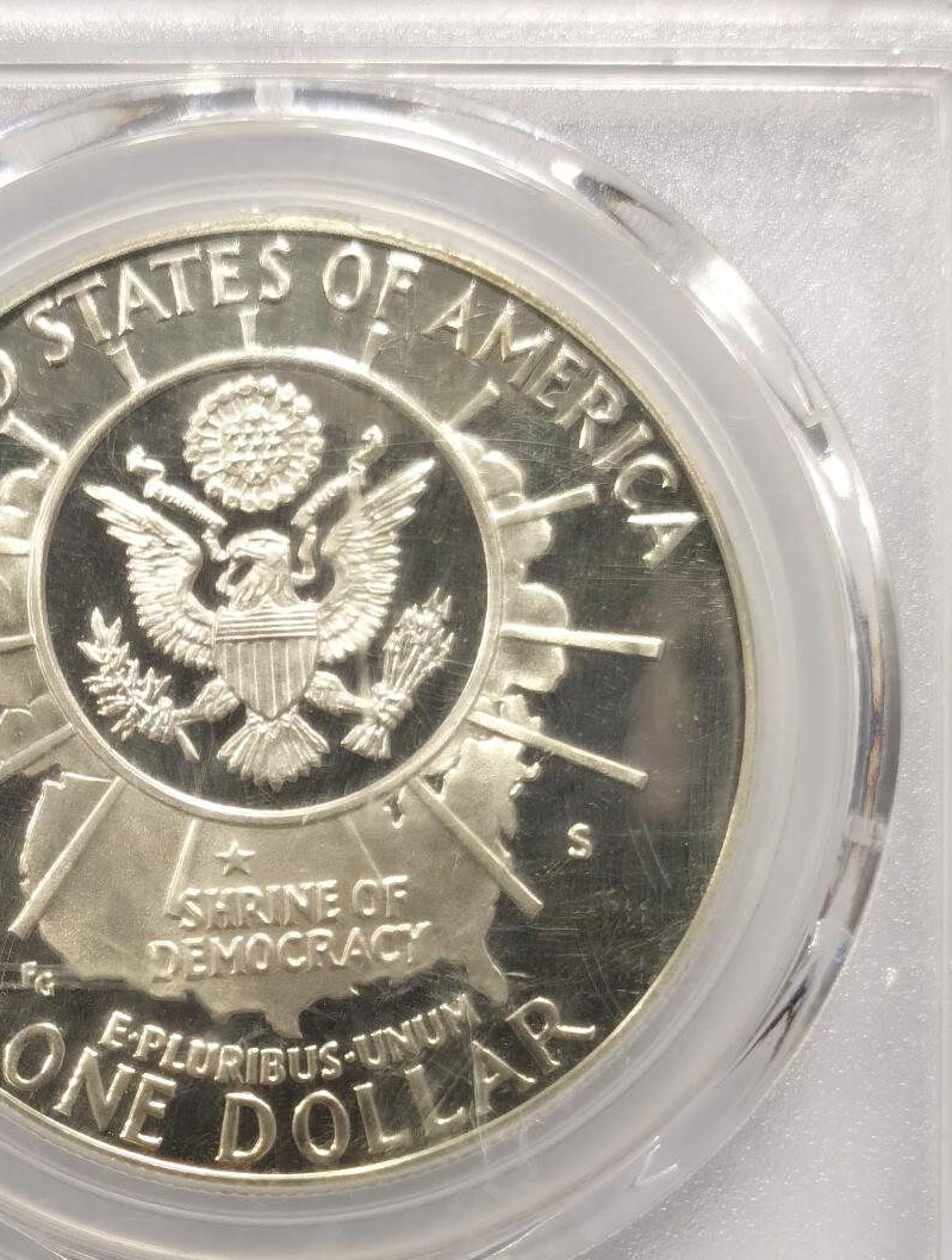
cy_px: 988
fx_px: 3357
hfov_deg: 16.1
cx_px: 270
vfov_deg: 21.0
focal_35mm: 92
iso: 100
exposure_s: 1/100
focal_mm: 5.56
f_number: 16
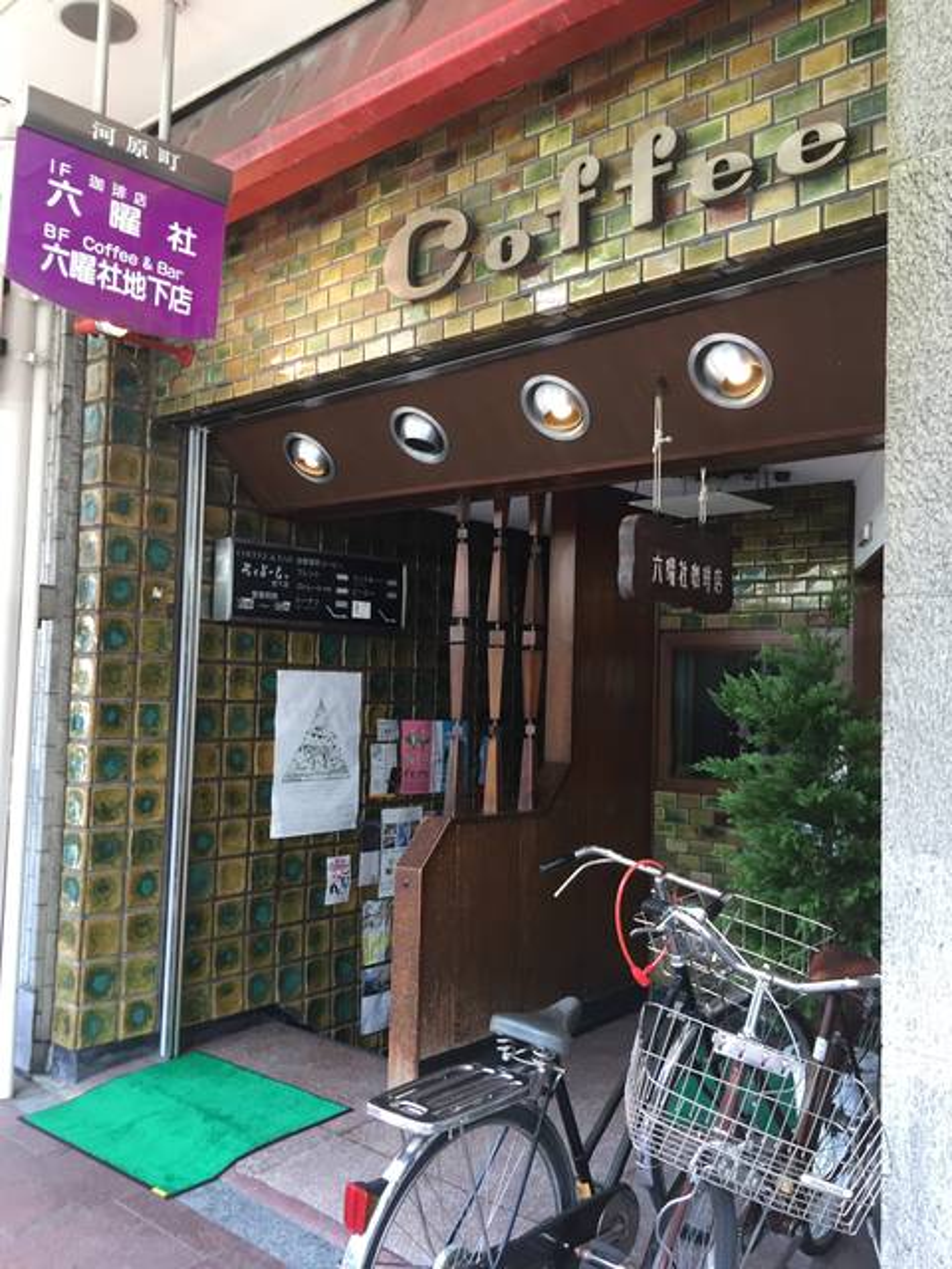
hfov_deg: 48.2
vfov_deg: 61.7
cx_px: 476
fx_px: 1063
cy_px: 634
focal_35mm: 29
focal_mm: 4.15
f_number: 2.2
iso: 32
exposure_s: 1/40
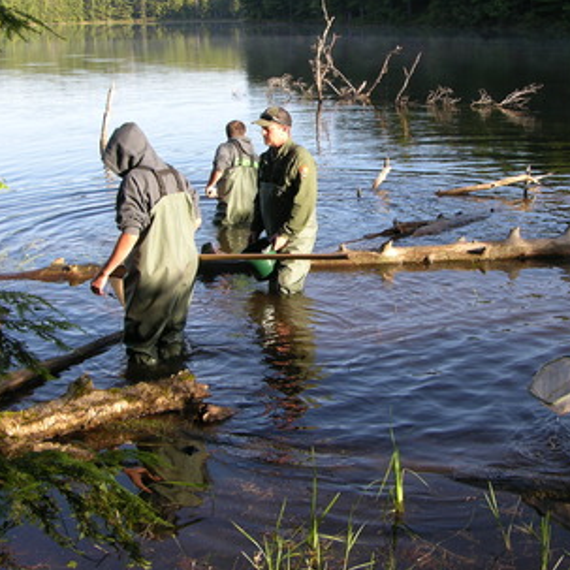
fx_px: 950
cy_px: 230
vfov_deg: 33.3
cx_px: 340
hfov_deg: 33.3
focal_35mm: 51
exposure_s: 1/114
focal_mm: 8.9
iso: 50
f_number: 4
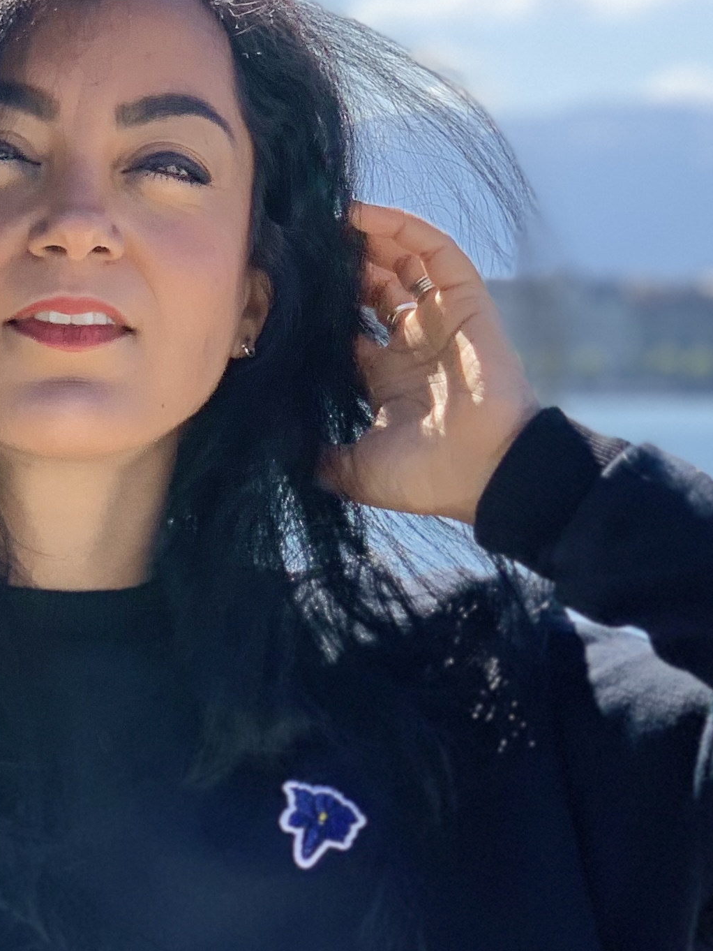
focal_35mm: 135
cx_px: 25
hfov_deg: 10.9
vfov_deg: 14.4
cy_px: 981
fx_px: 3706
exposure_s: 1/406
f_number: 2.4
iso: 16
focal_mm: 6
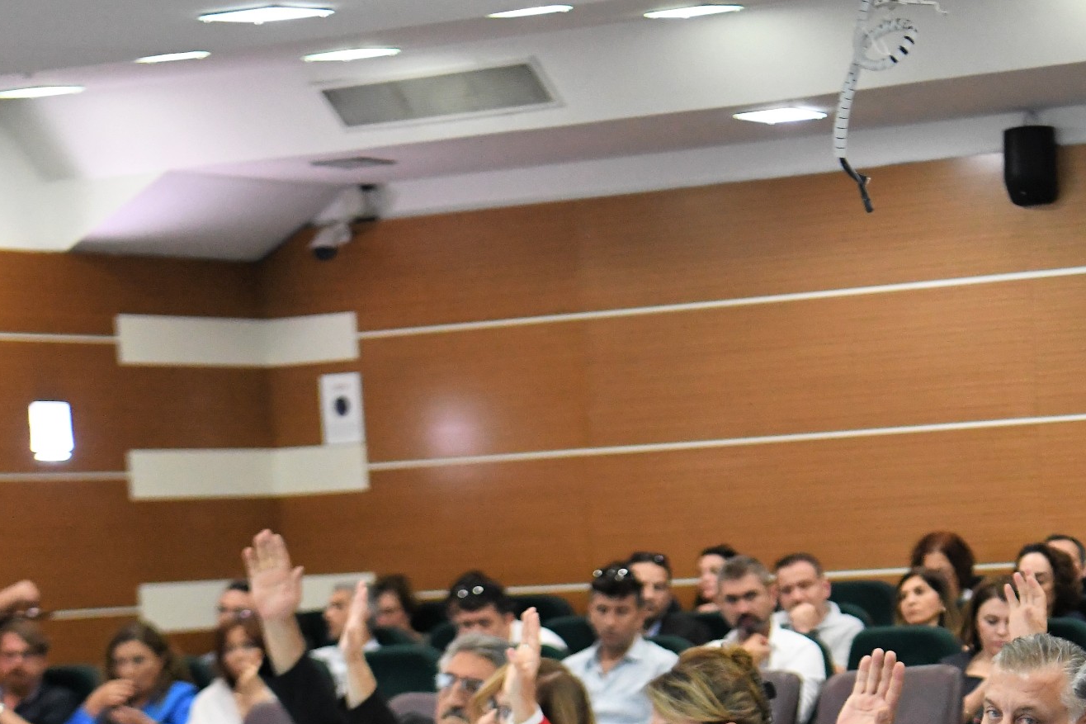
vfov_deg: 11.3
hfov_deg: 16.6
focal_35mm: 120
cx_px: 1136
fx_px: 3619
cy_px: 747
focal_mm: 48
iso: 3200
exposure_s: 1/200
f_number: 2.8
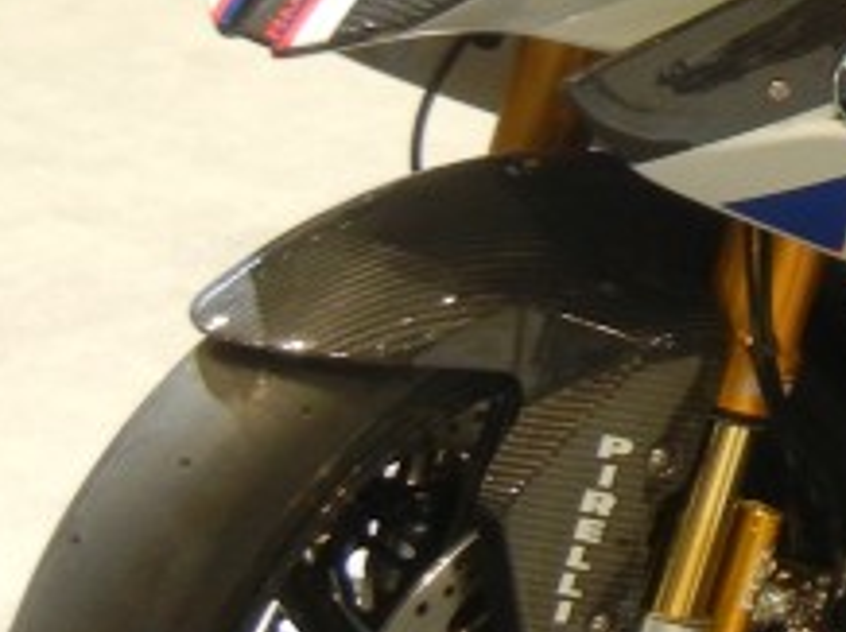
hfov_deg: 13.4
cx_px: 1153
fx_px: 3442
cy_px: 47
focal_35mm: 141
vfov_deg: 10.4
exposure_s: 1/30
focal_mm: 5.4
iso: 288
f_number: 3.5
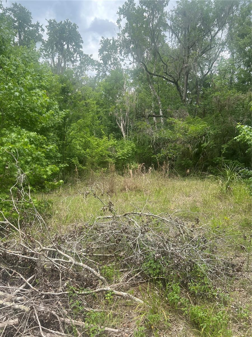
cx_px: 126
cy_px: 168
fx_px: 252
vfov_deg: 67.3
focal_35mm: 26
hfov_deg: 53.1
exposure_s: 1/1280
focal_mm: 5.7
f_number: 1.5
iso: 50
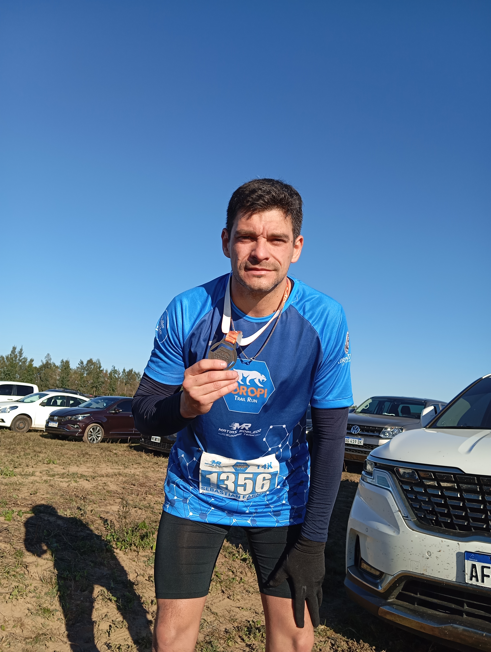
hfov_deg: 49.9
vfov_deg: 63.4
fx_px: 528
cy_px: 326
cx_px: 246
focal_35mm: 28
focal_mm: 4.22
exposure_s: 1/773
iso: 117
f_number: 1.8
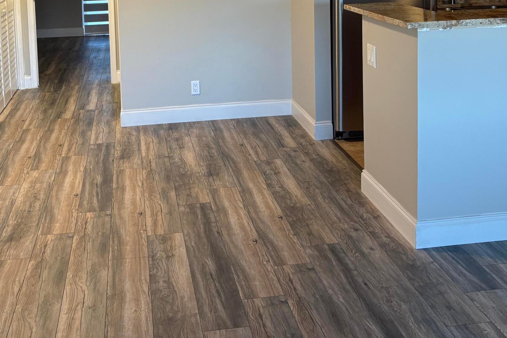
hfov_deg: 41.1
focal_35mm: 48
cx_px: 236
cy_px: 7
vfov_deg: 26.7
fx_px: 676
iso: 125
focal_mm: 5.96
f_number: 1.6
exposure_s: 1/60
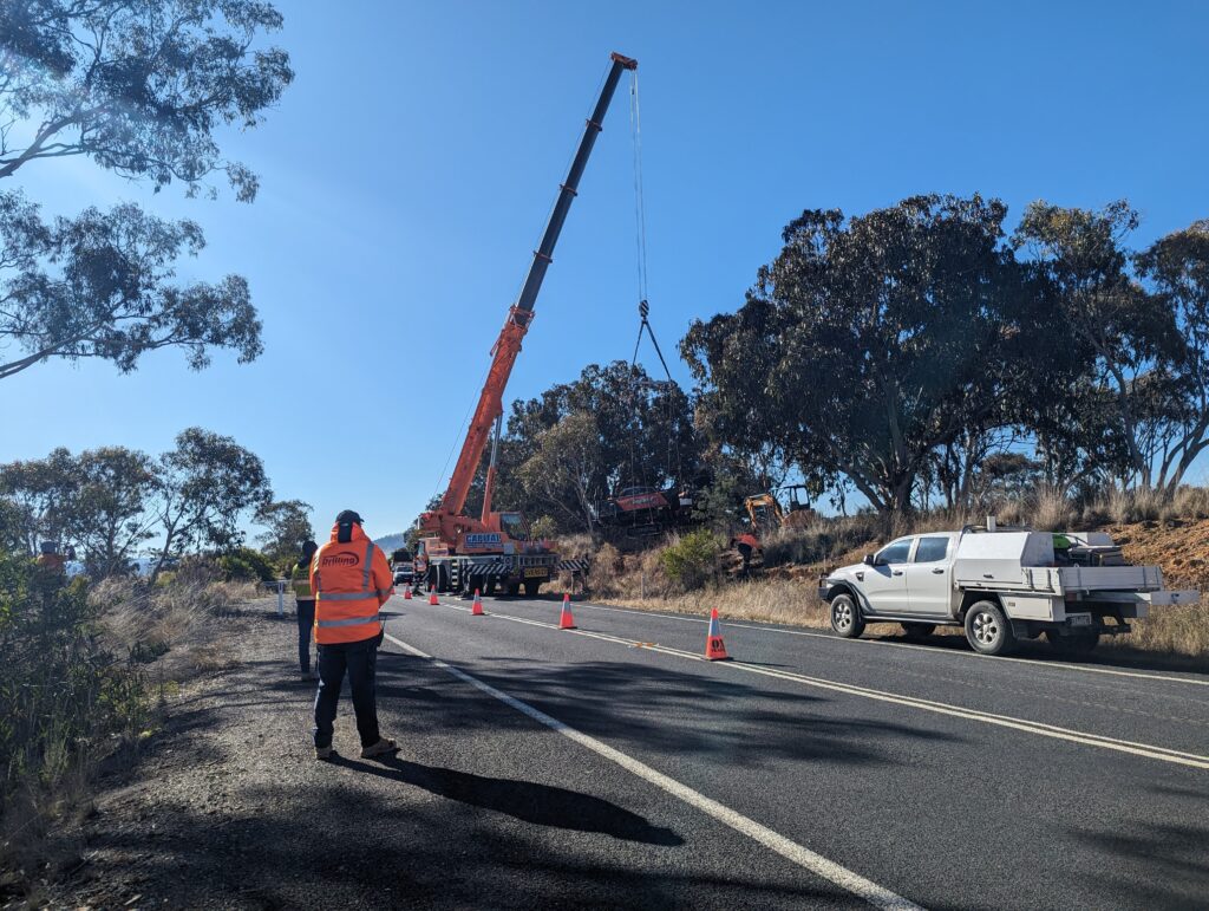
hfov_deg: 71.5
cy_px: 456
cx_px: 604
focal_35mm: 24
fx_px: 839
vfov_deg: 56.9
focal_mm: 6.81
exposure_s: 1/2262
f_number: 1.85
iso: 45
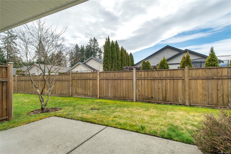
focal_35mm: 18
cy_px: 77
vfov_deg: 67.4
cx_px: 116
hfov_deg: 90.0
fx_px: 115
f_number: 8
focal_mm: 12
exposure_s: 1/200
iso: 250
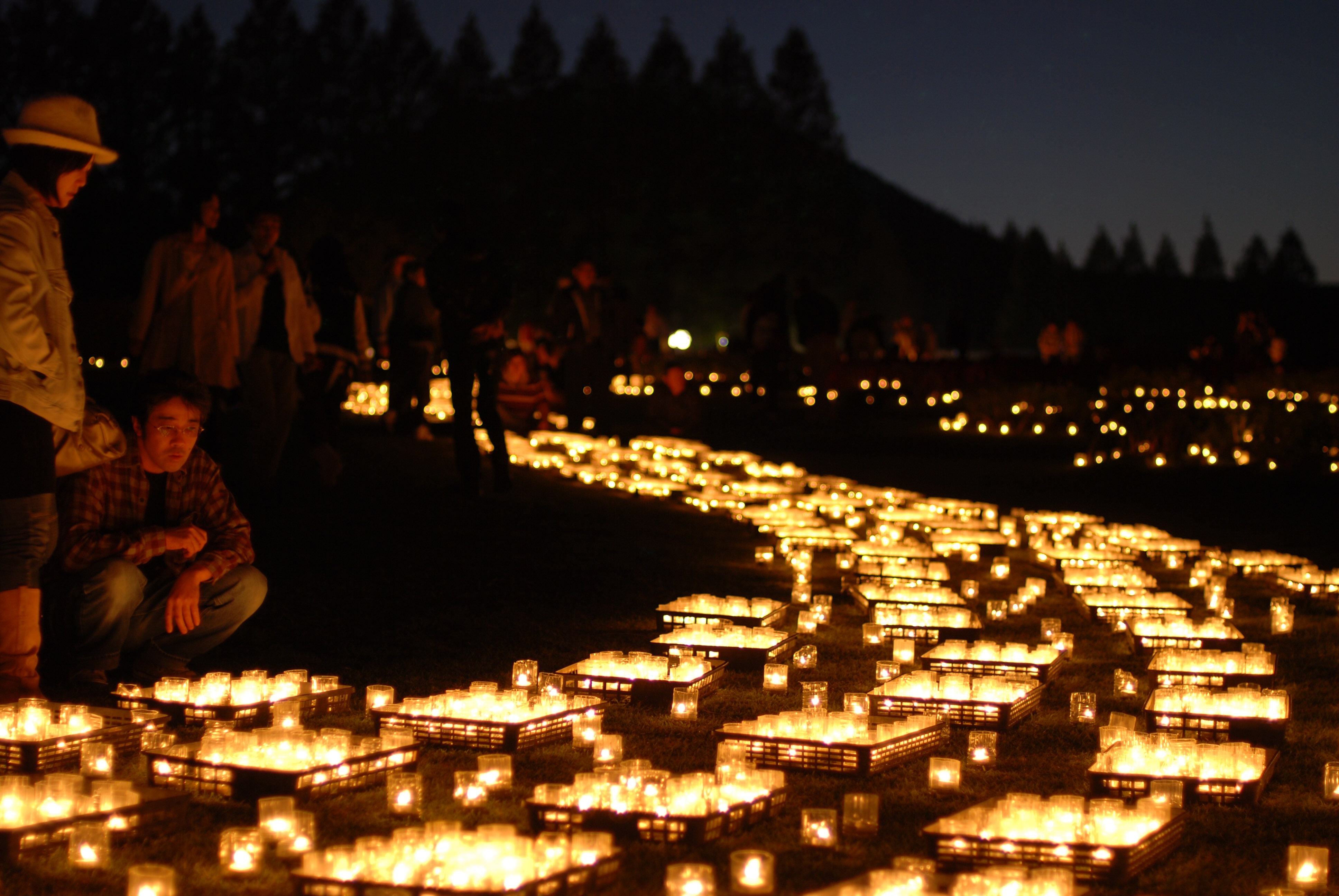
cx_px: 670
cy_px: 448
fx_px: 2793
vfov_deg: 18.2
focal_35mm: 75
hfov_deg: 27.0
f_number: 2
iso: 100
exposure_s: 1/13
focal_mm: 50
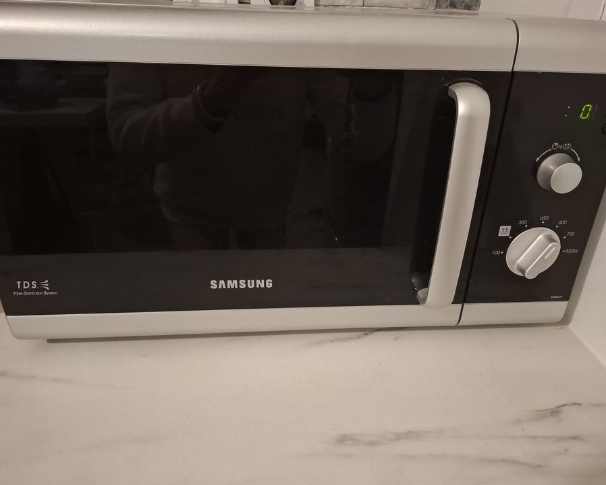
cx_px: 320
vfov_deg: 56.8
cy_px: 252
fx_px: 448
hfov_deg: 68.1
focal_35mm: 25
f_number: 1.8
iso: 500
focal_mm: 5.54
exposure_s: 1/25
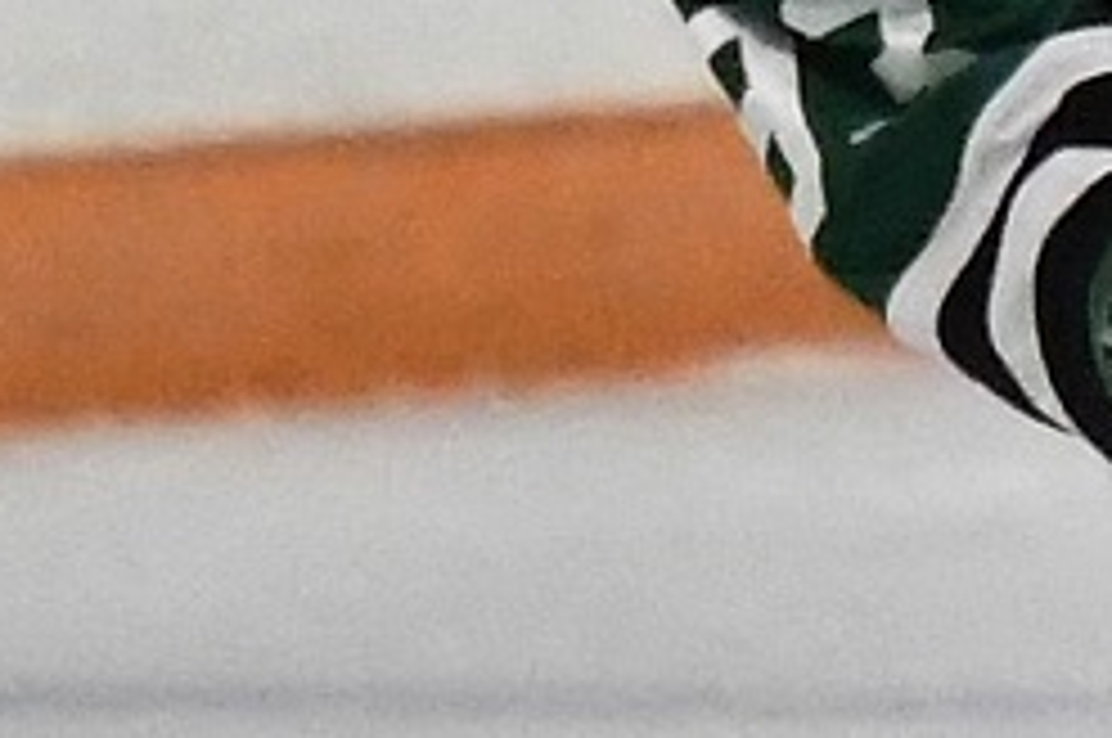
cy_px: 418
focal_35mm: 1225
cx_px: 146
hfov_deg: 1.7
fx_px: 37783
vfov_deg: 1.1
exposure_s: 1/1000
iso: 3200
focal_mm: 145
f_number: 2.8
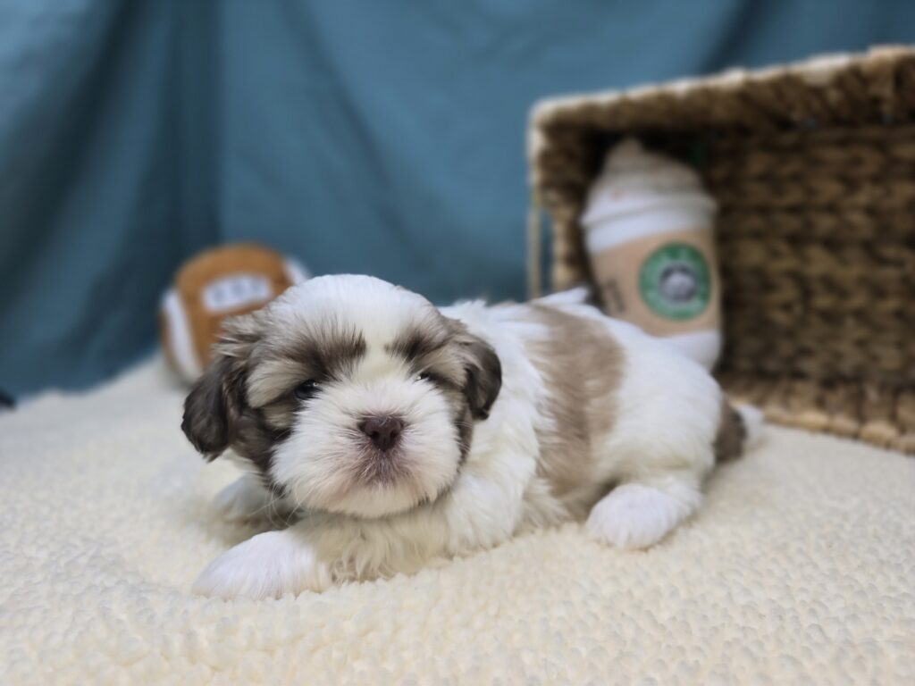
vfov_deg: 58.9
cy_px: 343
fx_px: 608
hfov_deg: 73.9
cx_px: 458
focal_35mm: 23
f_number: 1.7
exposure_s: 1/120
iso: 40
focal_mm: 6.3
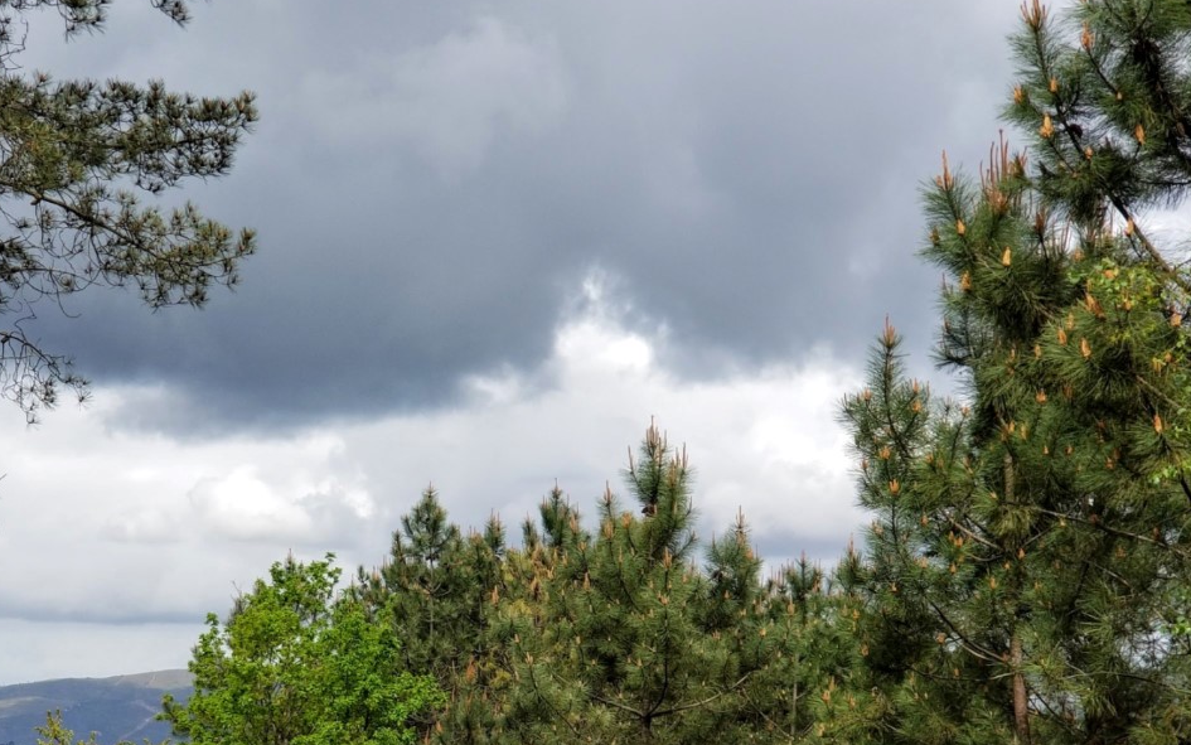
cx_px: 309
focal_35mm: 84
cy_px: 664
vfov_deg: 15.4
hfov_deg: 24.4
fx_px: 2727
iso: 25
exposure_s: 1/680
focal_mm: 6
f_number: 2.4
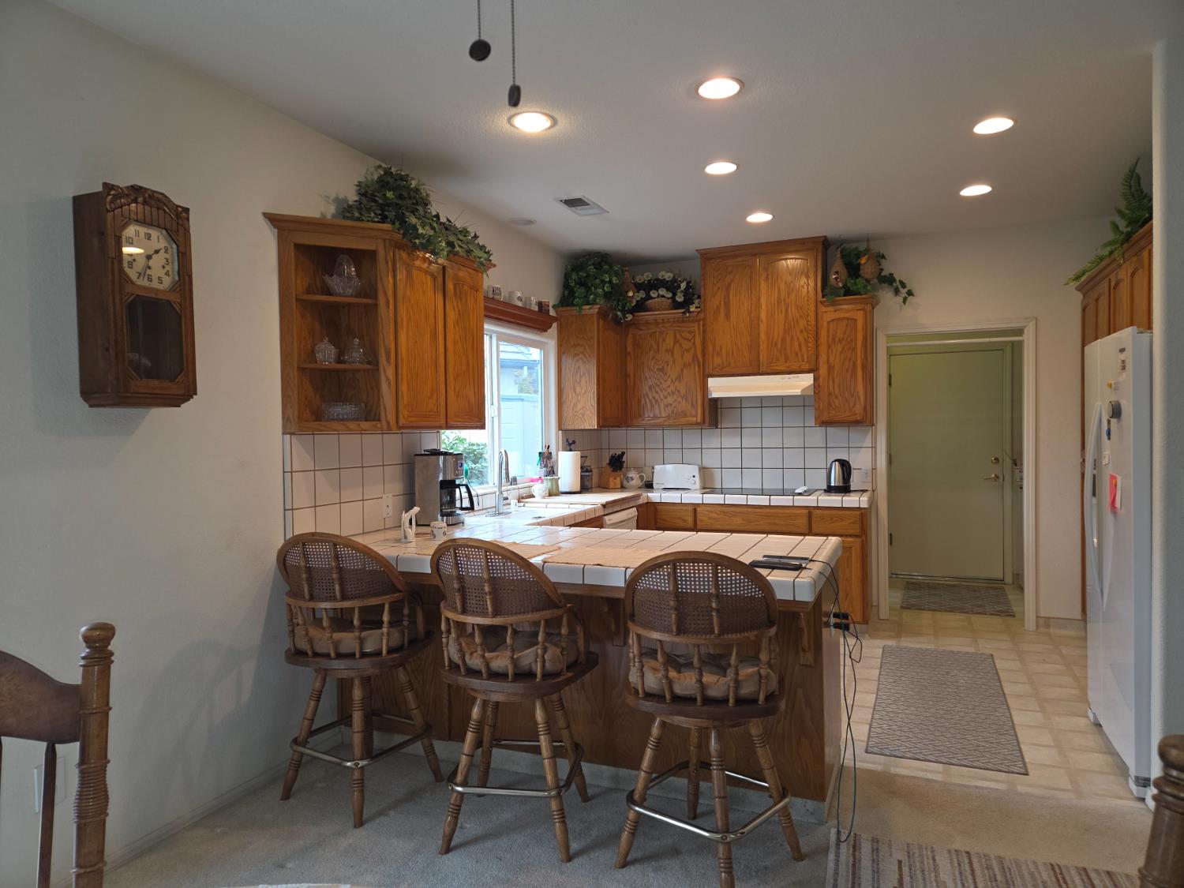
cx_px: 592
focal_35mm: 23
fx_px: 787
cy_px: 444
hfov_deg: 73.9
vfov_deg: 58.9
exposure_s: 1/60
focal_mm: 5.4
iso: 50
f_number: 1.8
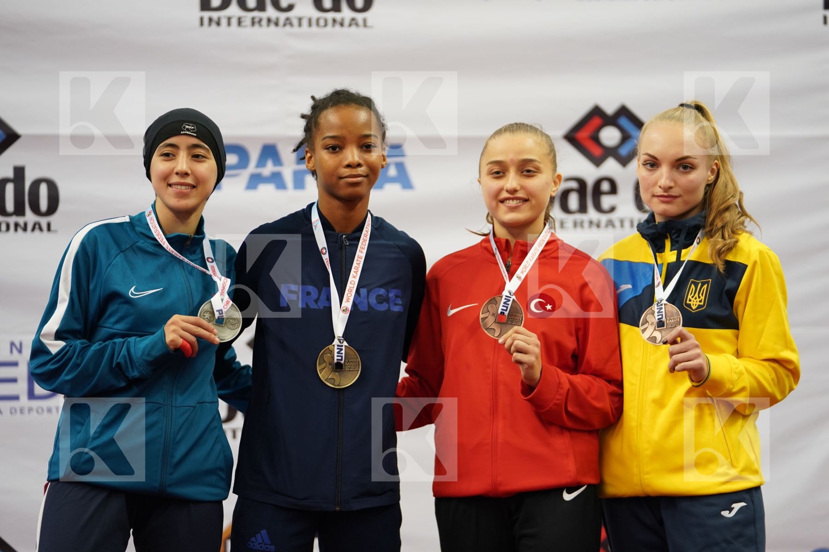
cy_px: 276
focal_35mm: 136
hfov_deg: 15.1
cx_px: 414
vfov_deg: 10.1
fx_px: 3132
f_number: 2.8
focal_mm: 136
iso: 1250
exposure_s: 1/250
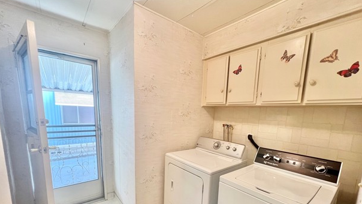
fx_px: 144
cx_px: 189
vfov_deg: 68.5
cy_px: 137
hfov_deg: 102.9
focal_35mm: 15
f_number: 1.8
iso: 250
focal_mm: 1.57
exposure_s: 1/60
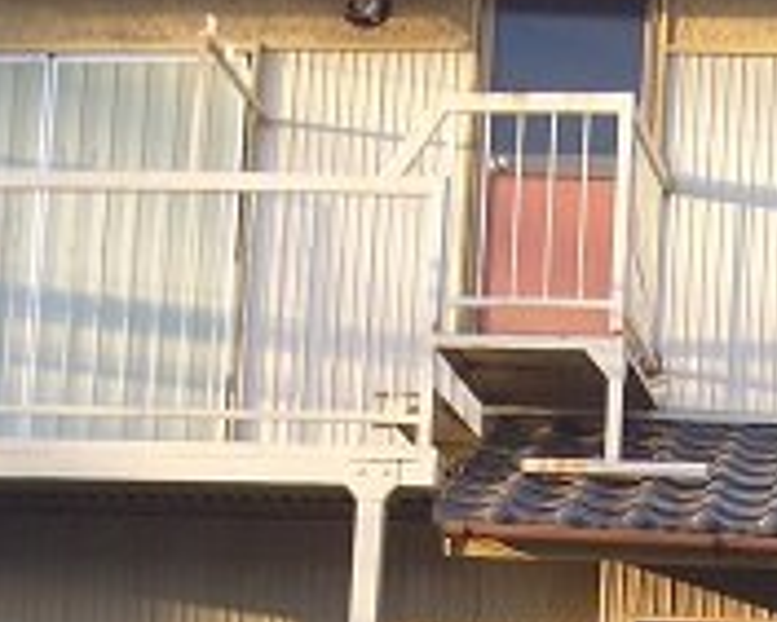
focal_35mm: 132
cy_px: 913
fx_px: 3037
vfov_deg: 11.3
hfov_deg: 14.5
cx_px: 675
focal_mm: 5.8
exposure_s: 1/100
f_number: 2.6
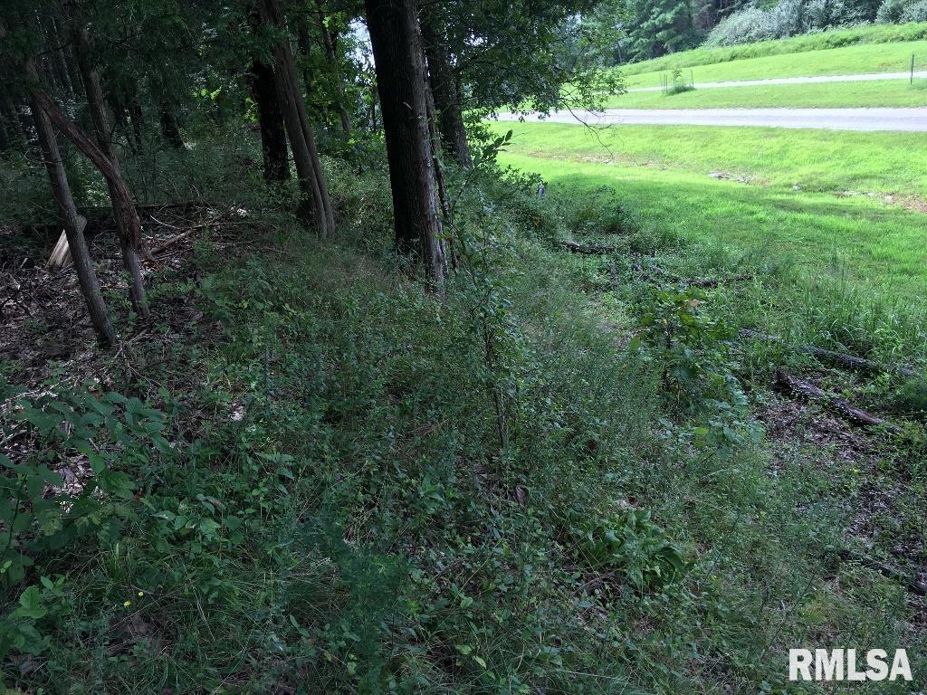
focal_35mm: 29
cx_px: 464
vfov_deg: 48.2
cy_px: 348
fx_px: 777
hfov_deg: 61.7
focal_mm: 4.15
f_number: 2.2
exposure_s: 1/251
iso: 25
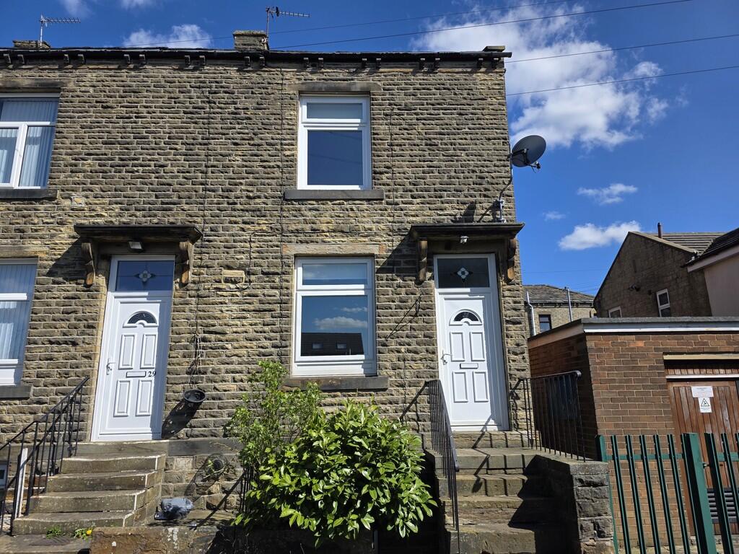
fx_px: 491
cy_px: 277
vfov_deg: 58.9
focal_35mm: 23
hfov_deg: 73.9
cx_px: 370
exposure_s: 1/5778
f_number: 1.7
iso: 80
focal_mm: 6.3
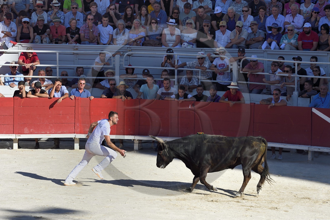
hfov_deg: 10.3
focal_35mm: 200
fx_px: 1833
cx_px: 165
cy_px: 110
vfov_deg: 6.9
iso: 400
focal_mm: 200
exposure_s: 1/1250
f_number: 8
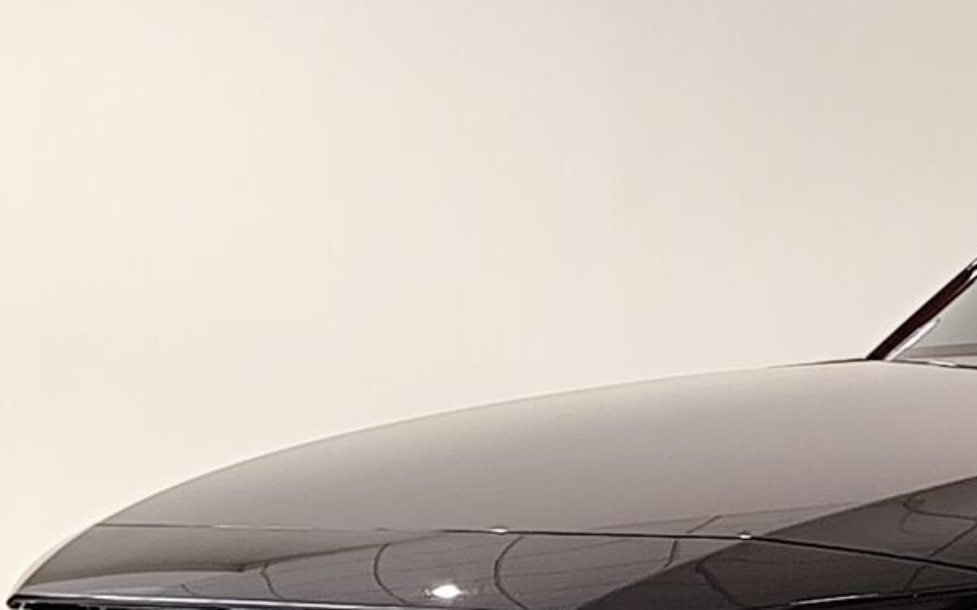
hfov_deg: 14.0
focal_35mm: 142
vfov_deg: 9.2
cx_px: 1365
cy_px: 566
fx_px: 3780
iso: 640
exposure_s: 1/50
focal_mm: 6.19
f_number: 1.65
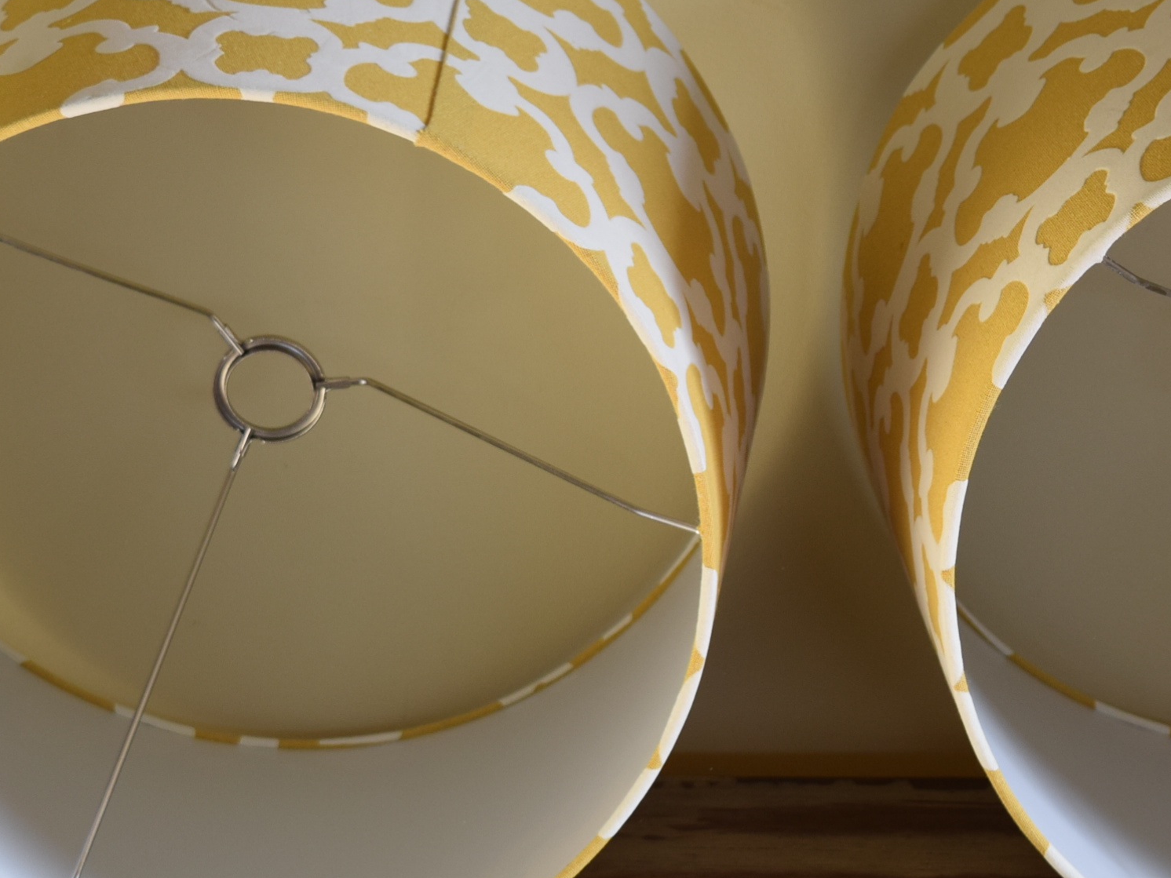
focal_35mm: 110
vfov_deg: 13.5
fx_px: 3721
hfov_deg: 17.8
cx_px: 791
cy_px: 454
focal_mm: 38
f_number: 5.6
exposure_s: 1/125
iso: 400
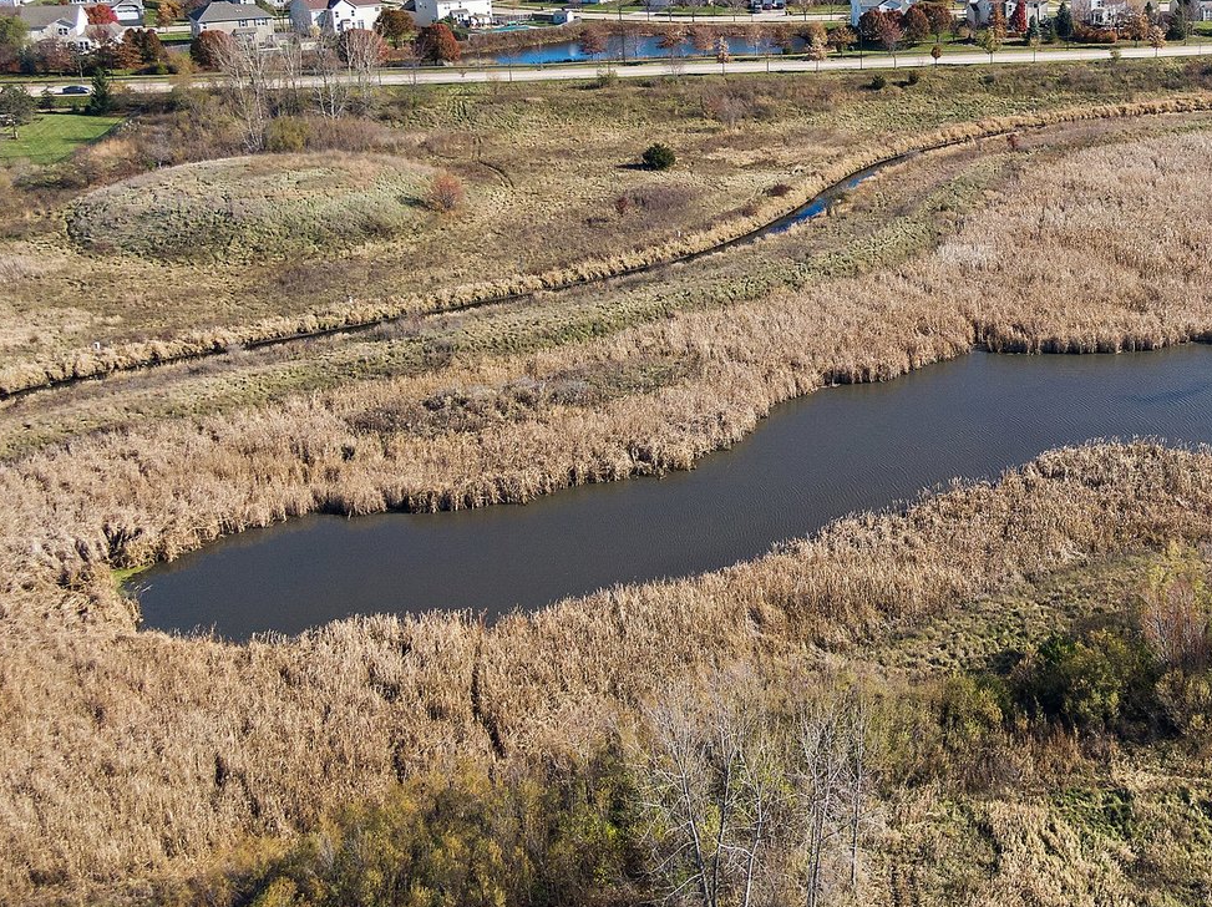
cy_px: 270
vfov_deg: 33.1
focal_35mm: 43
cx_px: 888
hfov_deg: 42.7
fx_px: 1504
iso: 100
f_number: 3
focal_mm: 5.11
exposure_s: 1/1000
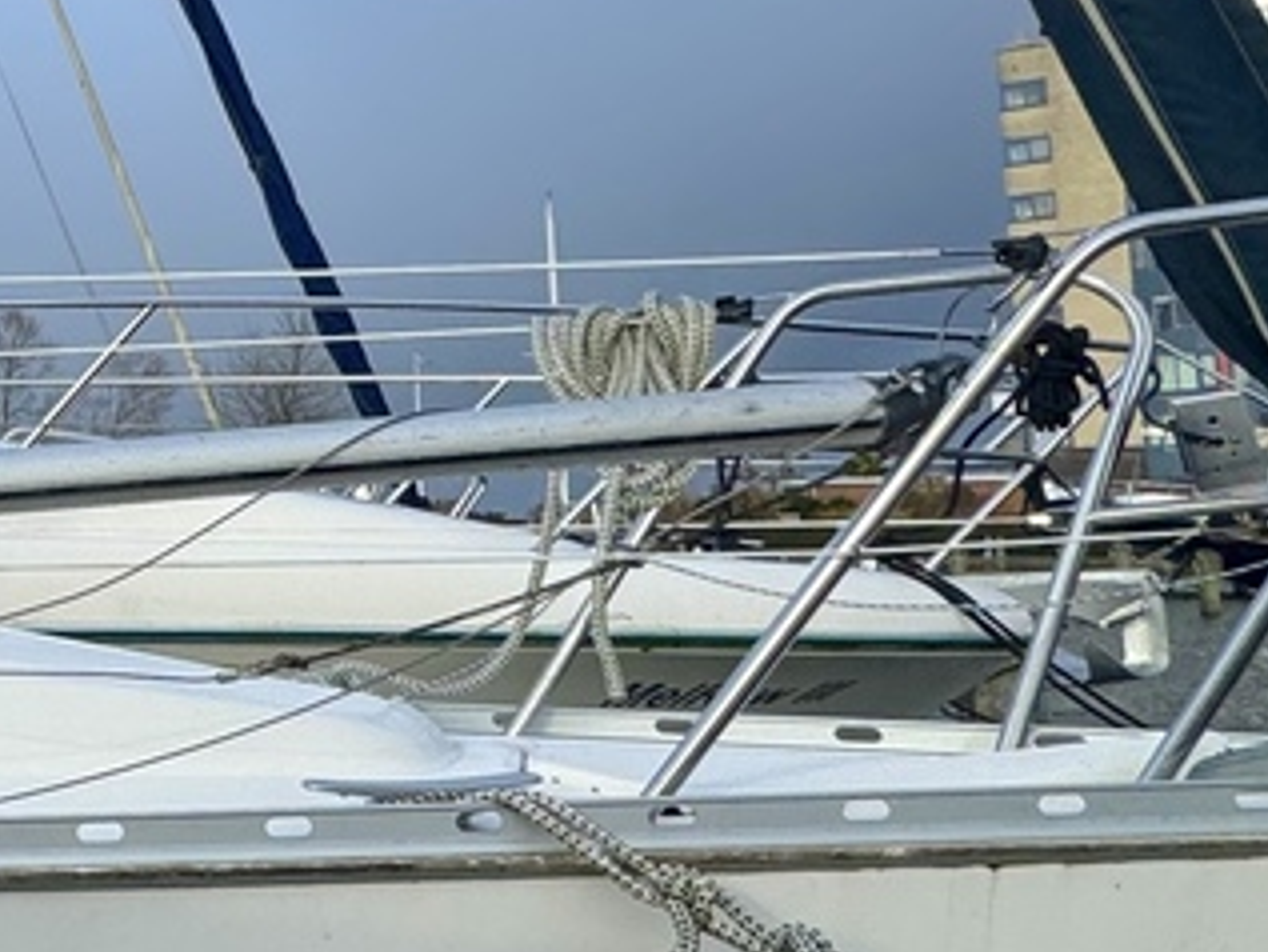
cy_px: 332
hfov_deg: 25.3
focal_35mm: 53
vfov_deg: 27.4
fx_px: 1942
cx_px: -724
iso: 40
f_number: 2.2
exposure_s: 1/932
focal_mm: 2.22
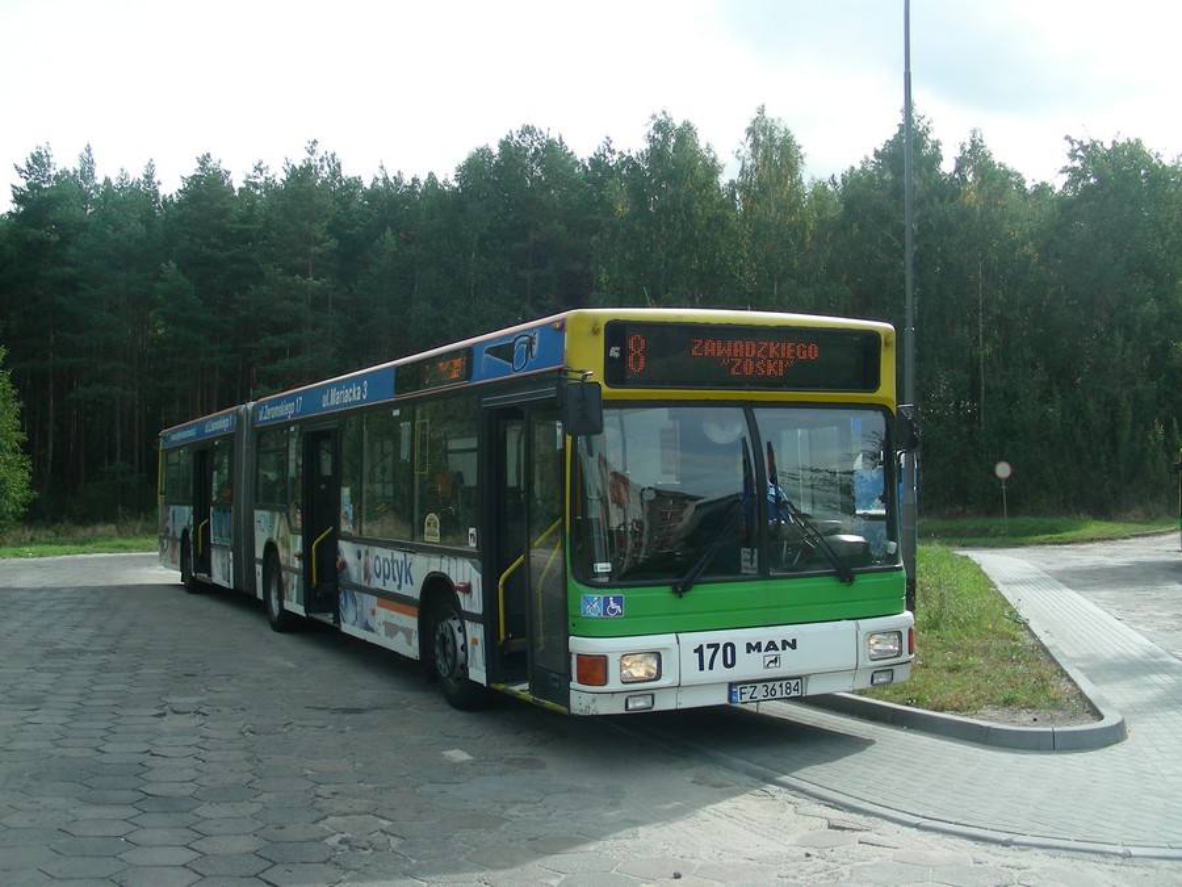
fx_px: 1298
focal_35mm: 38
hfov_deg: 49.0
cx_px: 591
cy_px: 444
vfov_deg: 37.7
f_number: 4
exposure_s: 1/377
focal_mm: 6.3
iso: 50
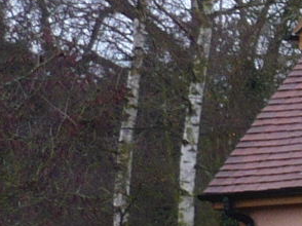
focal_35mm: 244
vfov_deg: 6.1
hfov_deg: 6.9
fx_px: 2127
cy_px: 59
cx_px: 1050
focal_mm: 5.8
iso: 100
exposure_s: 1/200
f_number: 2.8
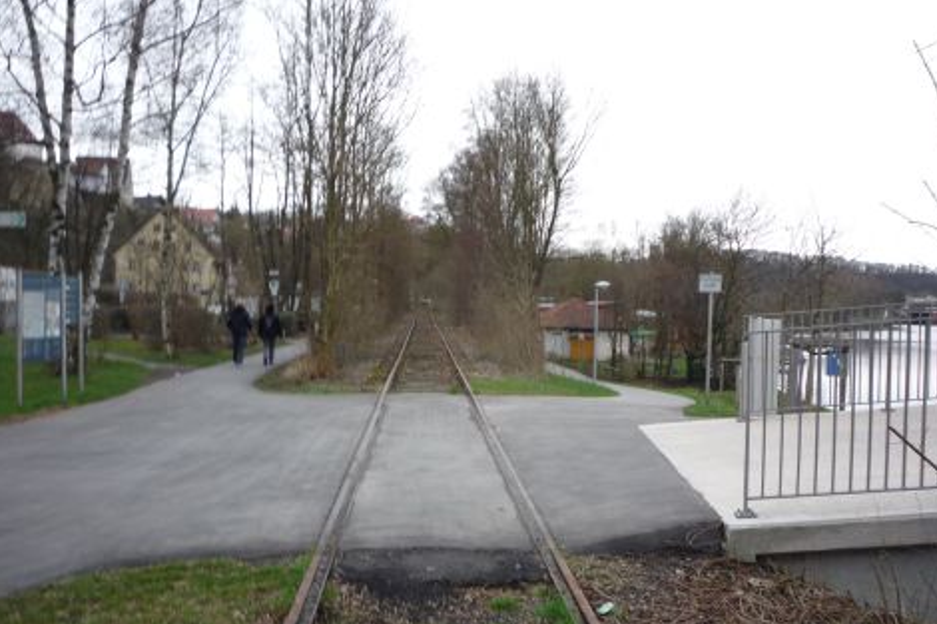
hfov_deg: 55.8
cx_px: 470
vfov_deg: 38.8
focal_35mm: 34
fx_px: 885
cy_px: 351
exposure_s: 1/60
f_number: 3.3
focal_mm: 5.2
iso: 100
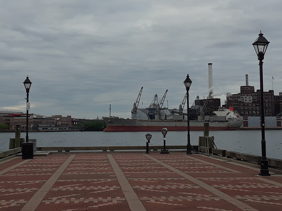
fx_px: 489
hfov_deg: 32.2
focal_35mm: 60
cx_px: 132
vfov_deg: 24.3
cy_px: 70
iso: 40
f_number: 1.9
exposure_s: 1/489
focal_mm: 2.47
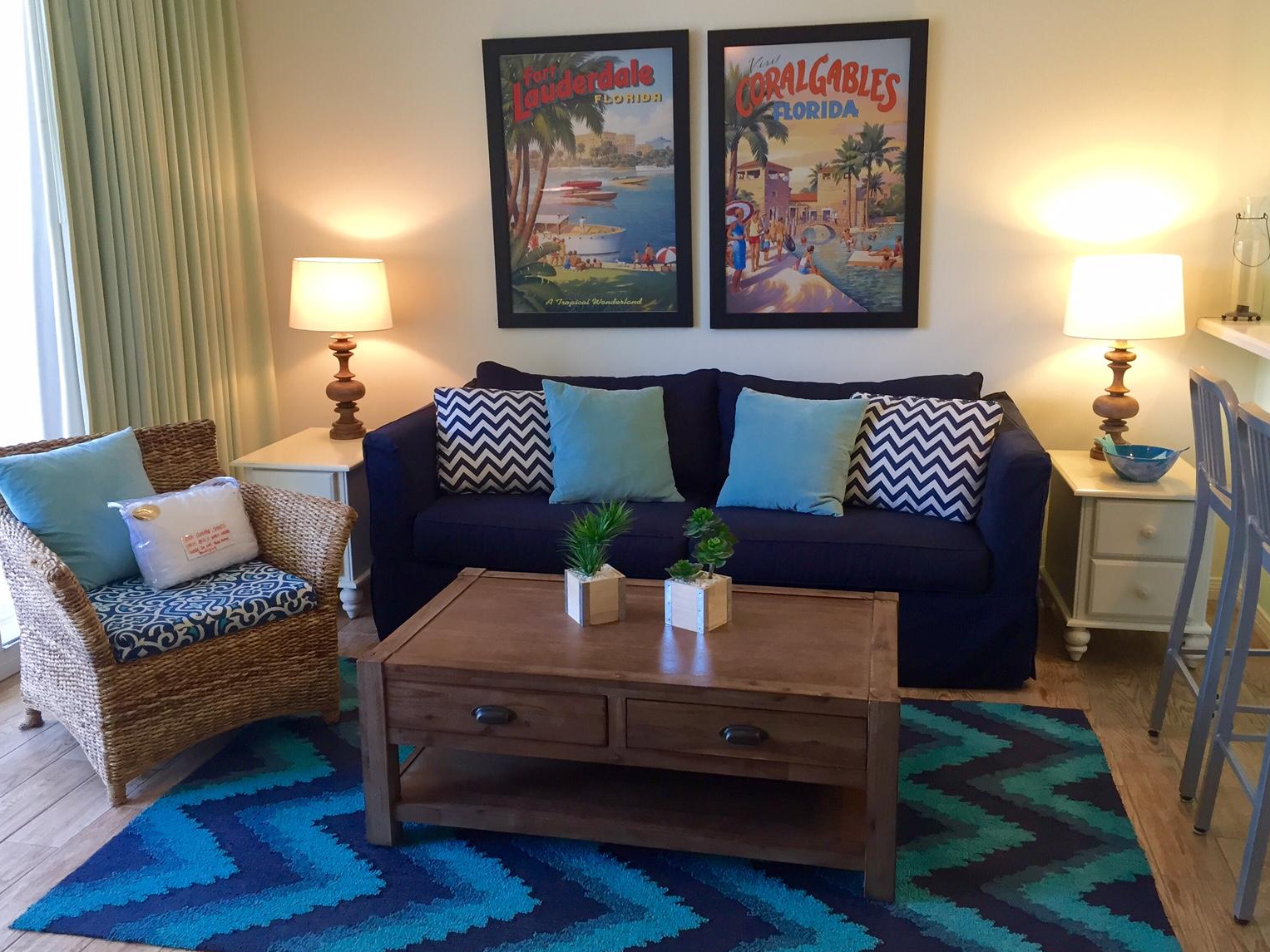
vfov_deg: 45.4
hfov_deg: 58.4
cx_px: 642
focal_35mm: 31
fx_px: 1137
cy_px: 456
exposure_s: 1/30
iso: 64
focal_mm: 4.15
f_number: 2.2
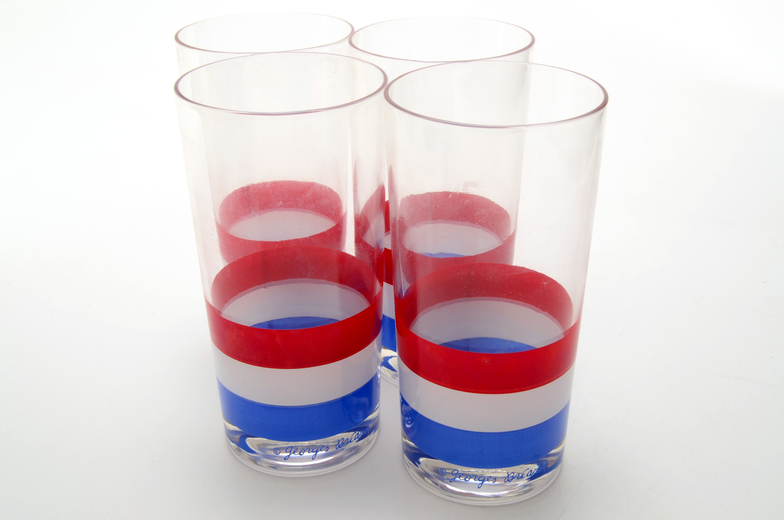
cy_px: 260
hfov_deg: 43.7
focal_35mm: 45
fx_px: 978
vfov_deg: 29.7
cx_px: 392
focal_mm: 30
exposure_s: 1/160
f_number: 25
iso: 100
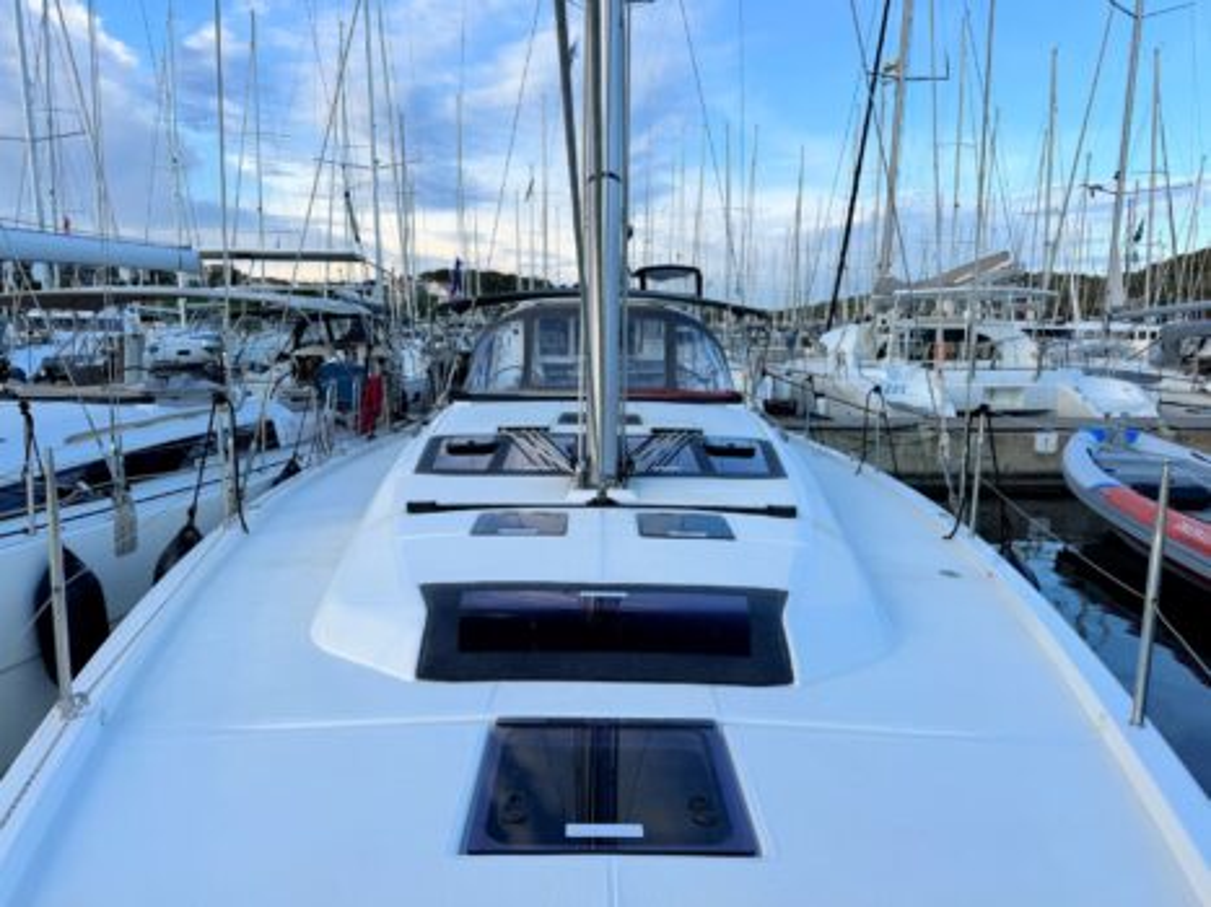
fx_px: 839
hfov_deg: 71.6
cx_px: 606
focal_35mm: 24
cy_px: 454
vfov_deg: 56.8
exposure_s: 1/1366
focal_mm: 6.76
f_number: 1.78
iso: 80
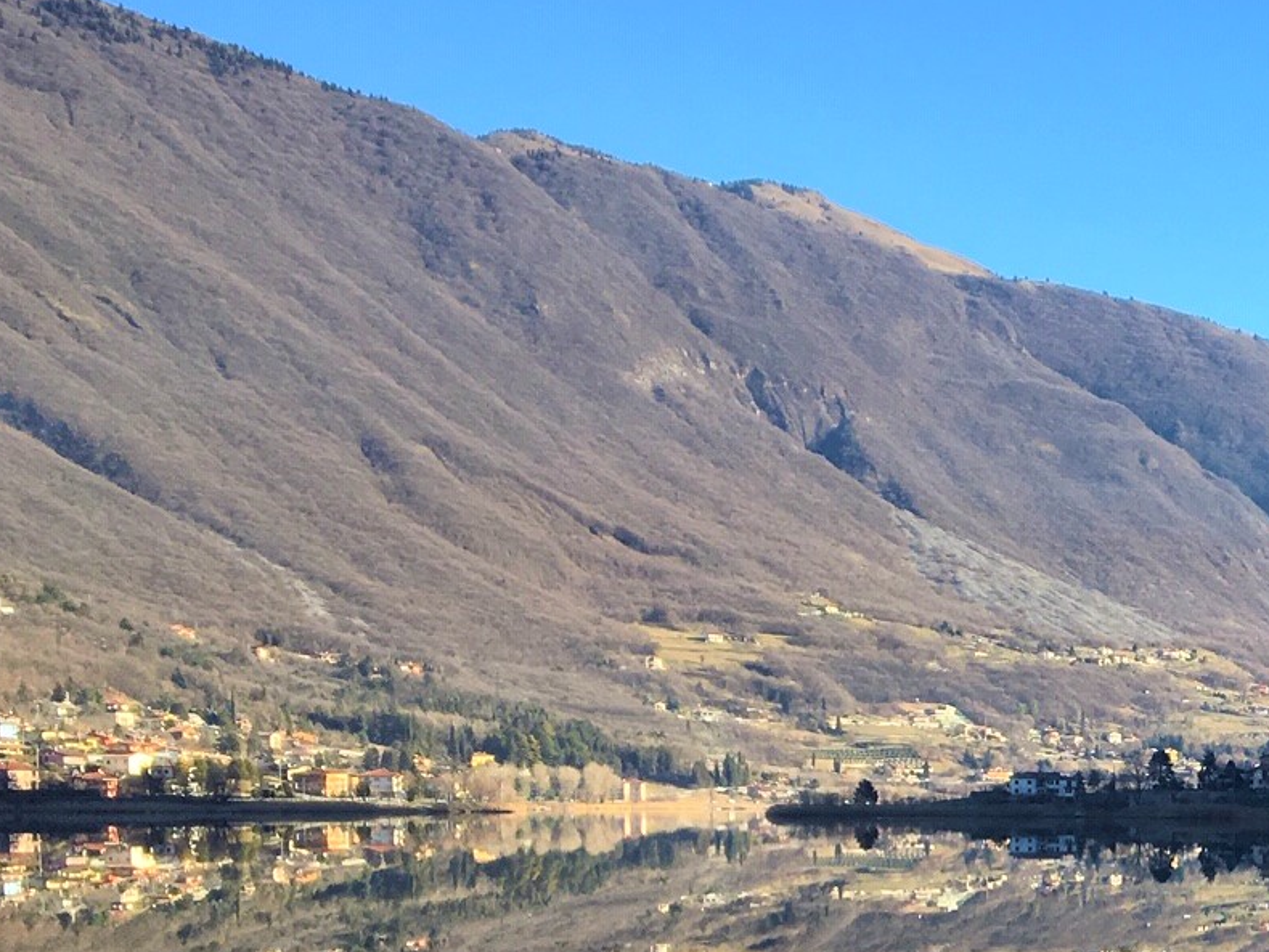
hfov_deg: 24.1
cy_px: 963
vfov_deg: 19.3
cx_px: 1497
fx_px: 2714
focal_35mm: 74
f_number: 2.2
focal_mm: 4.15
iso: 25
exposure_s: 1/754
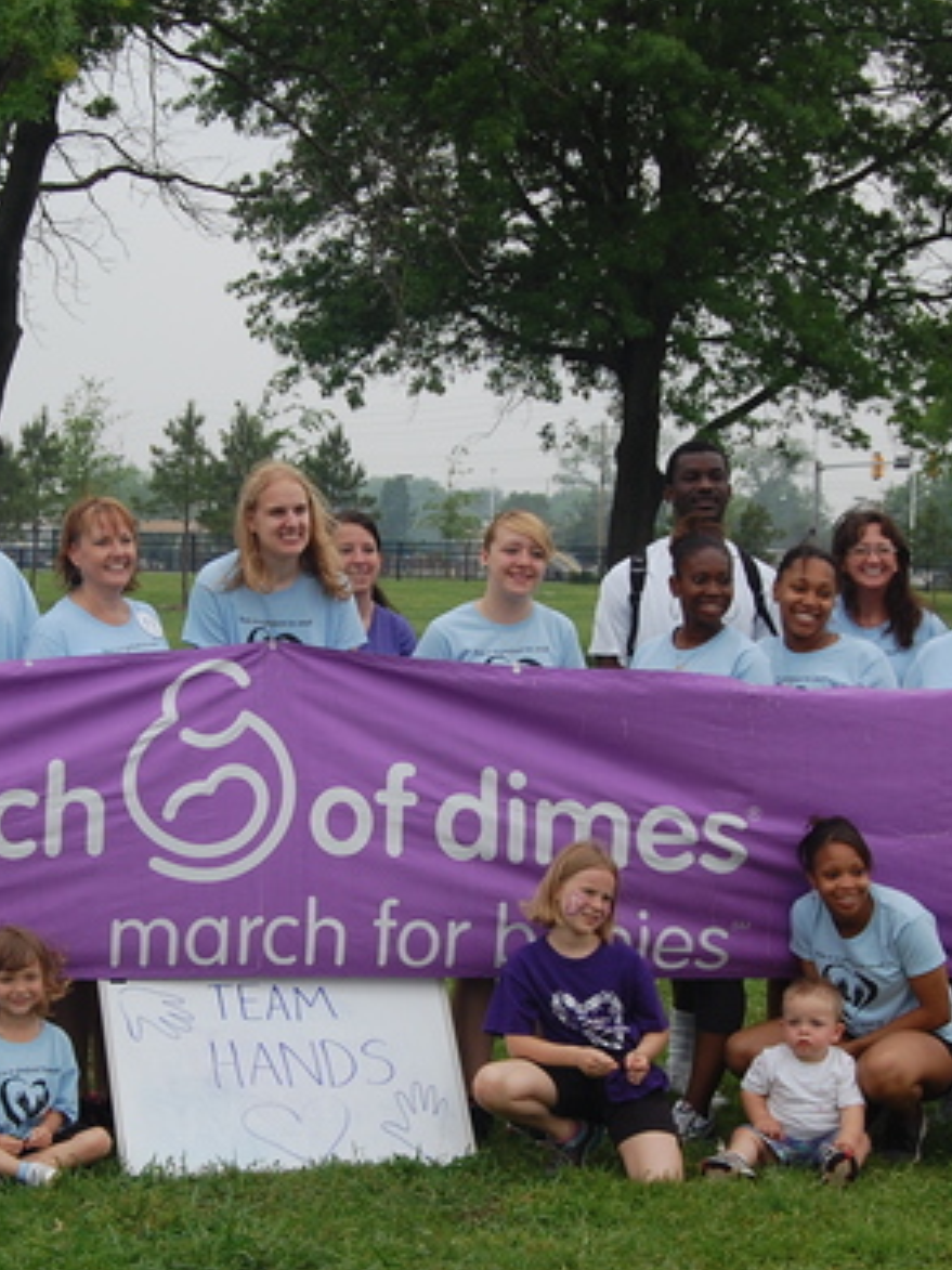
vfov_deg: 21.1
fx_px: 3408
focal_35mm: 93
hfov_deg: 15.9
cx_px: 325
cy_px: 719
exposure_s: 1/200
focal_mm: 35
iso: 200
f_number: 7.1
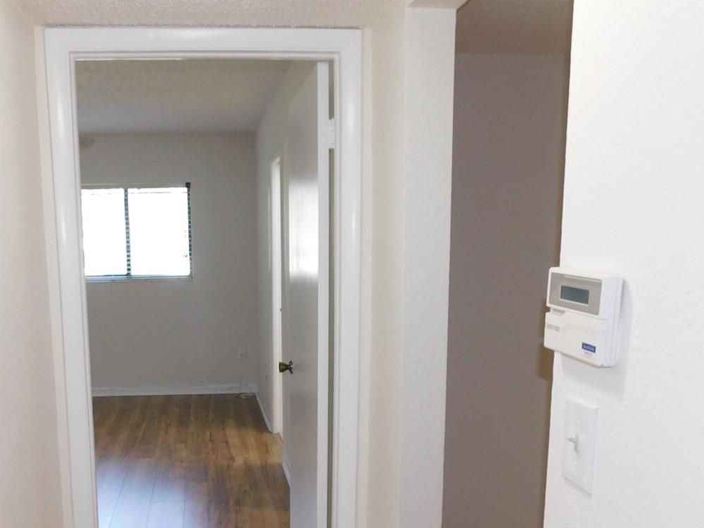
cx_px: 248
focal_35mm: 37
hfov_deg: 49.5
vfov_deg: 38.0
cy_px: 375
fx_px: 752
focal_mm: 4
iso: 160
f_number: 3
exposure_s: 1/30
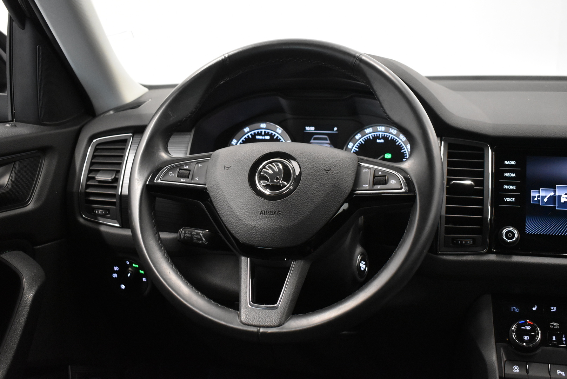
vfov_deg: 30.9
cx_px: 284
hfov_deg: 44.9
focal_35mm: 44
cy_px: 190
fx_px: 686
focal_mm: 29
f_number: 4.2
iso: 4000
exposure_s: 1/50
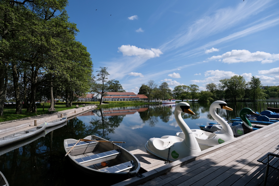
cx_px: 140
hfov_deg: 90.0
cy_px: 93
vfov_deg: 67.4
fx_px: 139
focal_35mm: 18
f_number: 5.6
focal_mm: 12.3
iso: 160
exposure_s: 1/900
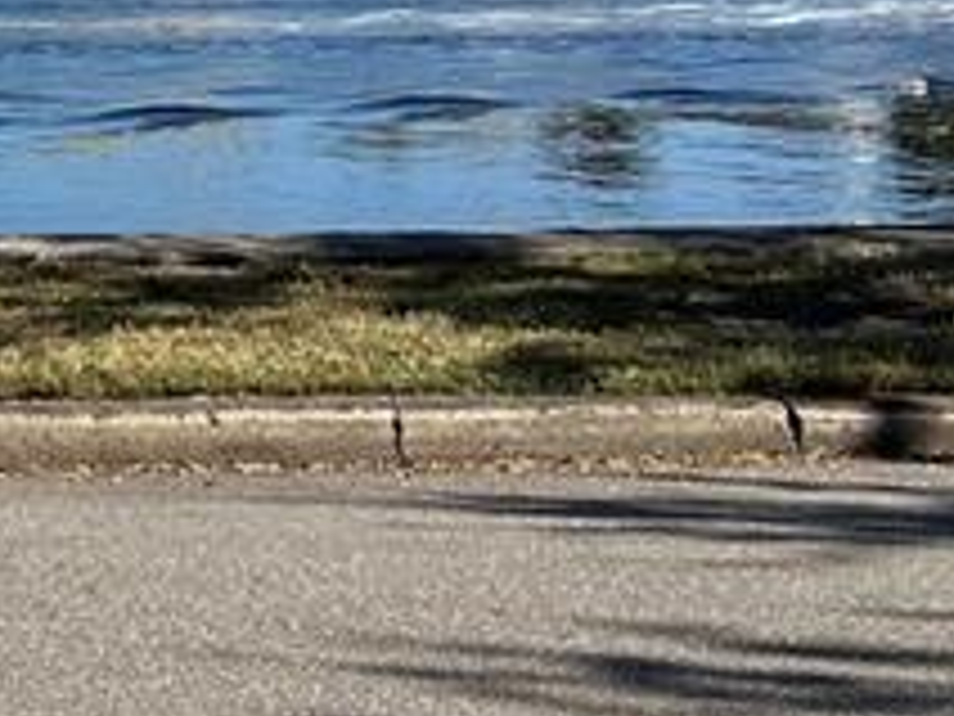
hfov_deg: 15.1
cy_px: -342
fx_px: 3197
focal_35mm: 116
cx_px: -657
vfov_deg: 12.2
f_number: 1.78
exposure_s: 1/5263
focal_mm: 6.86
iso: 80
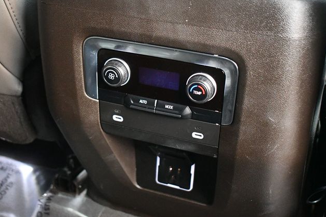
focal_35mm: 52
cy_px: 110
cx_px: 166
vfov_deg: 26.0
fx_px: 471
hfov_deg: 38.2
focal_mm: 34
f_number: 4.5
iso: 11400
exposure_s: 1/60
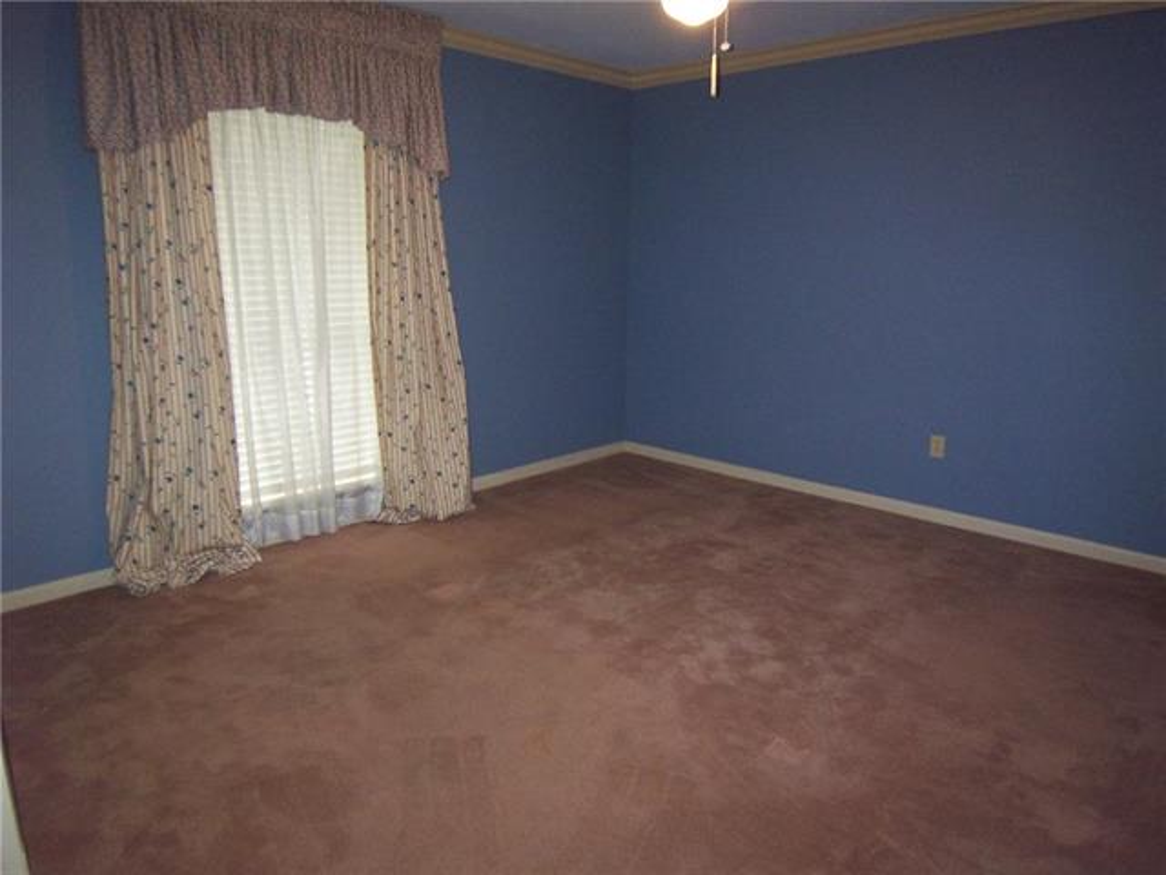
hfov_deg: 73.9
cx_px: 583
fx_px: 775
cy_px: 438
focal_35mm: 23
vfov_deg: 58.9
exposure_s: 1/30
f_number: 2.8
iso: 200
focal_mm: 3.8
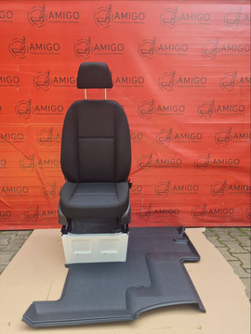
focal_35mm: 26
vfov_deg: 67.3
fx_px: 251
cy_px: 167
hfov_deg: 53.1
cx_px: 126
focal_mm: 5.4
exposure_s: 1/342
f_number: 1.8
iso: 50
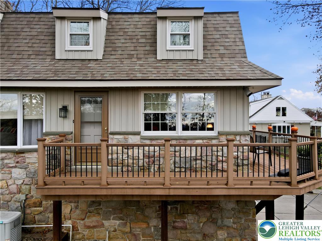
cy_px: 120
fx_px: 223
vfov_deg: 56.8
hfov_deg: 71.6
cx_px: 161
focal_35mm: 24
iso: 100
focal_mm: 4.5
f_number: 2.8
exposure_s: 1/100
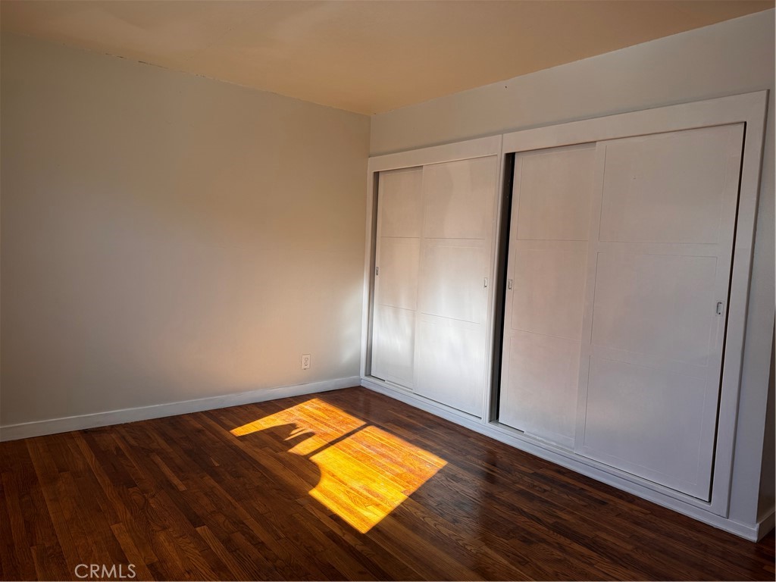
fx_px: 538
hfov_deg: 71.6
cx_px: 388
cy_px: 291
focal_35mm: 24
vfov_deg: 56.8
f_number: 1.78
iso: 80
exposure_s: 1/457
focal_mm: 6.76
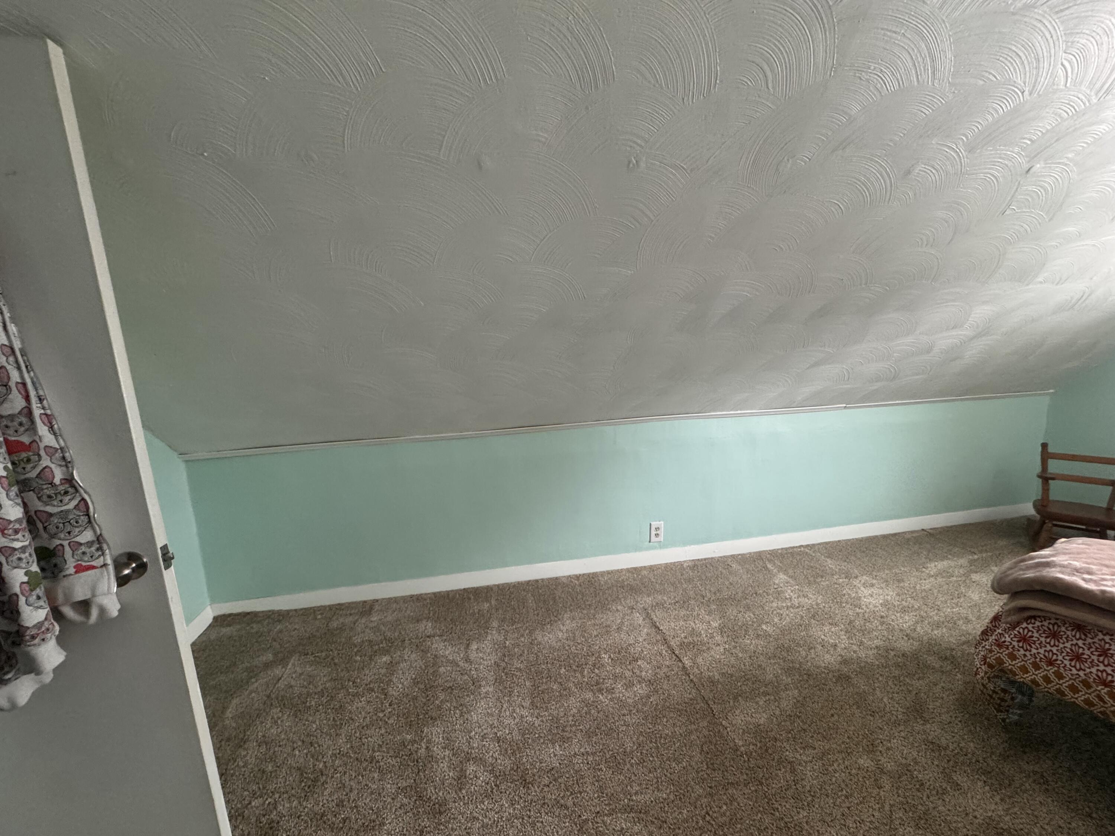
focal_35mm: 14
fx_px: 451
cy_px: 418
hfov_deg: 102.1
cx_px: 558
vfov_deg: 85.7
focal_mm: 2.22
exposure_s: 1/60
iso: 400
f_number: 2.2
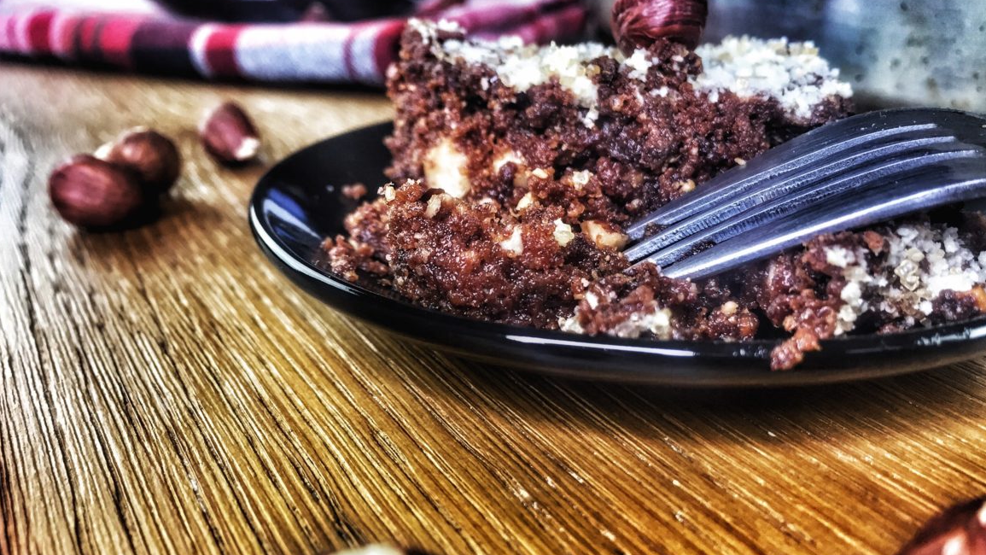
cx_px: 494
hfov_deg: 61.0
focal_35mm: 32
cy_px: 309
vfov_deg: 36.6
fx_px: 837
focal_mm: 4.15
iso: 32
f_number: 2.2
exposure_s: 1/33
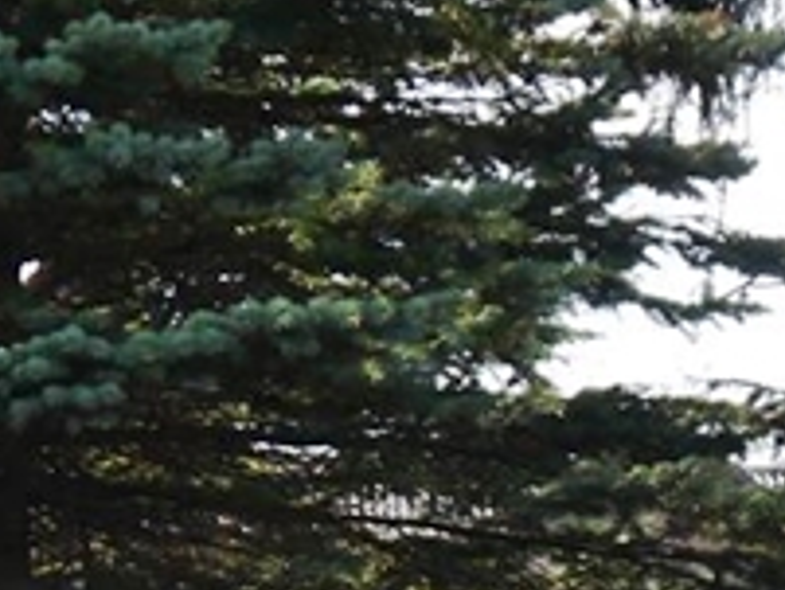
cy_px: 1389
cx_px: 691
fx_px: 4152
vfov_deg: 7.6
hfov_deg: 10.7
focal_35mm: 183
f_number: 5.6
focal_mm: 18
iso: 160
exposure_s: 1/200
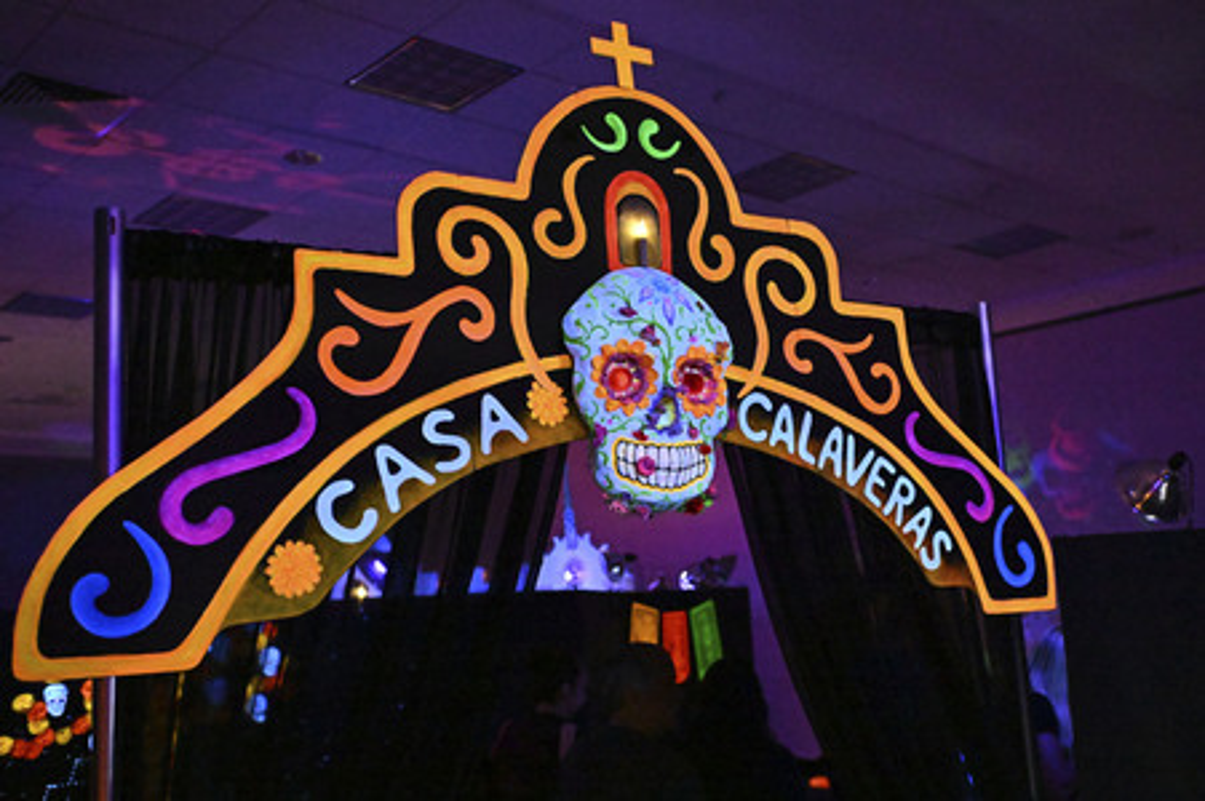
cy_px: 400
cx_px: 602
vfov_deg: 37.8
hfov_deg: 54.5
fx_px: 1171
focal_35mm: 35
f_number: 2.2
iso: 32000
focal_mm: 35
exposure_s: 1/800
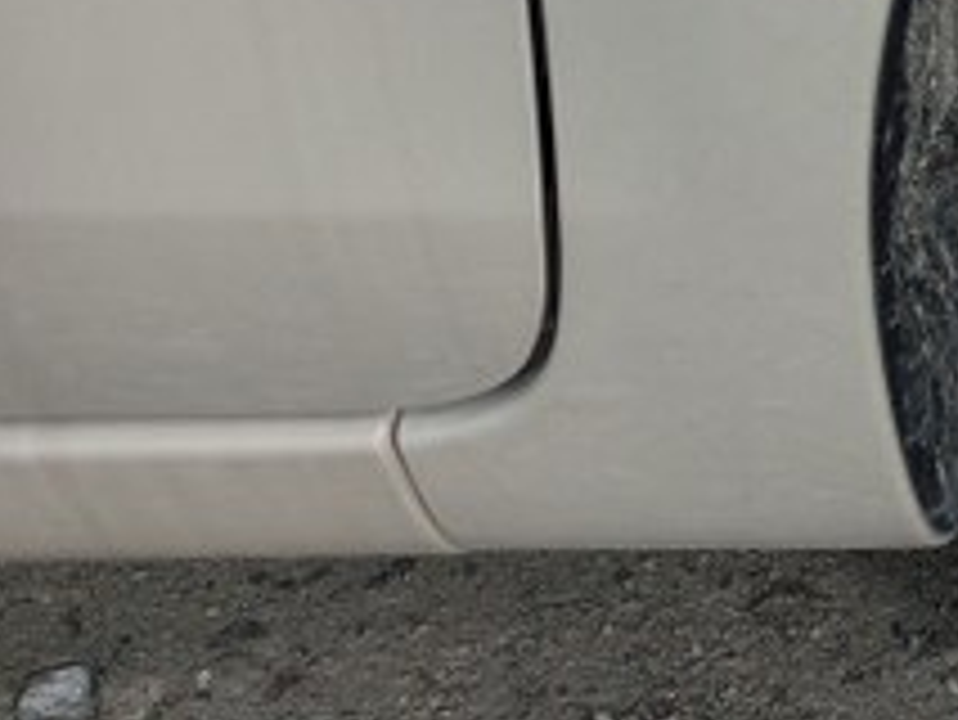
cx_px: 2224
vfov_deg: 11.8
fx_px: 3461
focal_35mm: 125
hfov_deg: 12.6
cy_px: 76
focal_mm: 5.43
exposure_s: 1/2294
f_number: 1.89
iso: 50
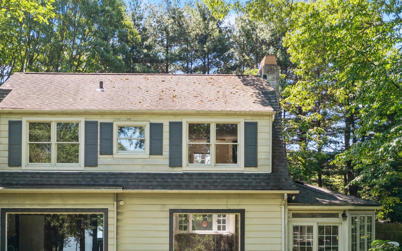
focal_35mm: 45
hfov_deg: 44.2
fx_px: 493
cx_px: 167
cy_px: 209
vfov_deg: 27.9
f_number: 3.5
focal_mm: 10.26
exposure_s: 1/30
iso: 120
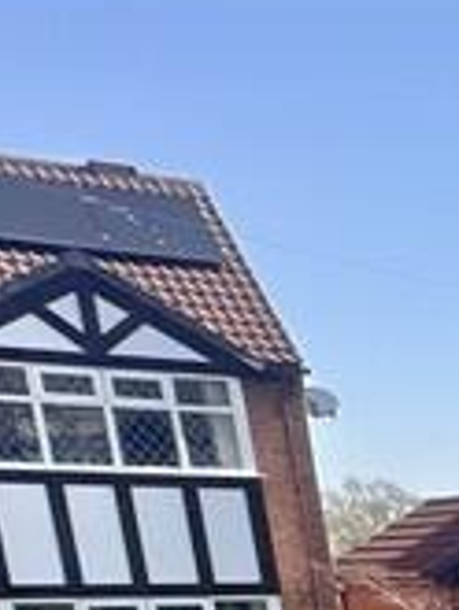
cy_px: 898
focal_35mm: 87
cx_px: 1584
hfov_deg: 9.7
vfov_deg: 19.7
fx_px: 1536
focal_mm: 2.22
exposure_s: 1/1335
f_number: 2.2
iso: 50
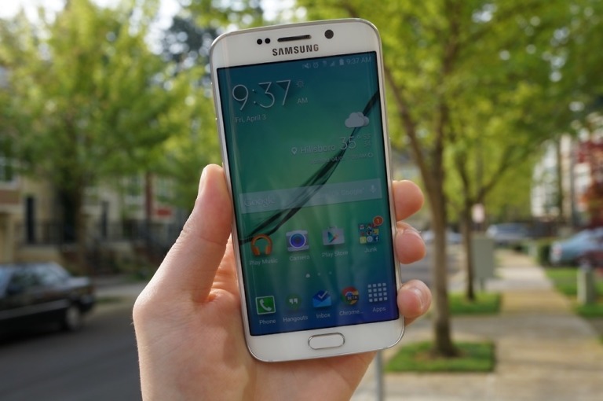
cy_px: 200
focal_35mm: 45
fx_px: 753
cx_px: 302
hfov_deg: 43.7
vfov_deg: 29.8
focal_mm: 30
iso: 100
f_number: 7.1
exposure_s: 1/100
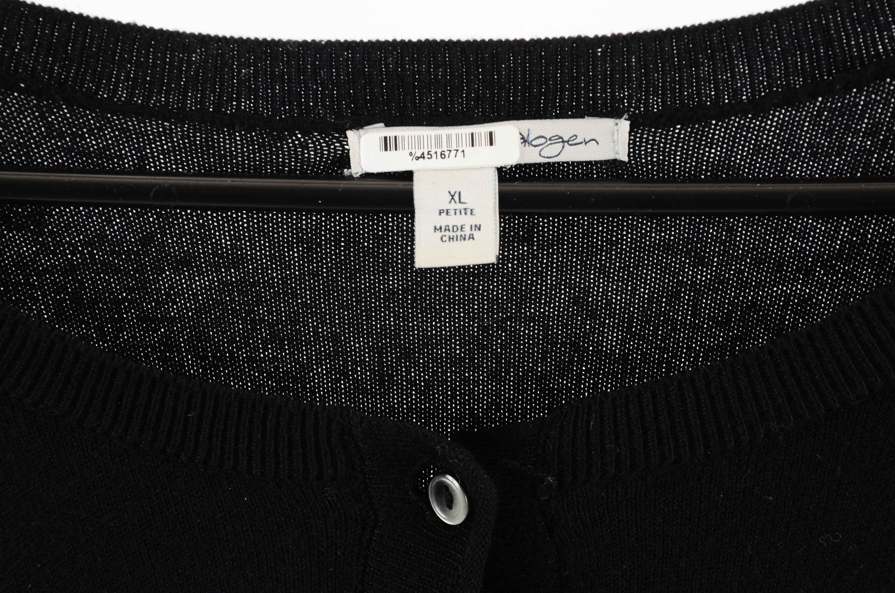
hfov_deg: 13.1
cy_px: 296
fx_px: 3908
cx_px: 448
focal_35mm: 158
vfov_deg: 8.7
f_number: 11
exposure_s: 1/60
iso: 400
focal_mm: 105
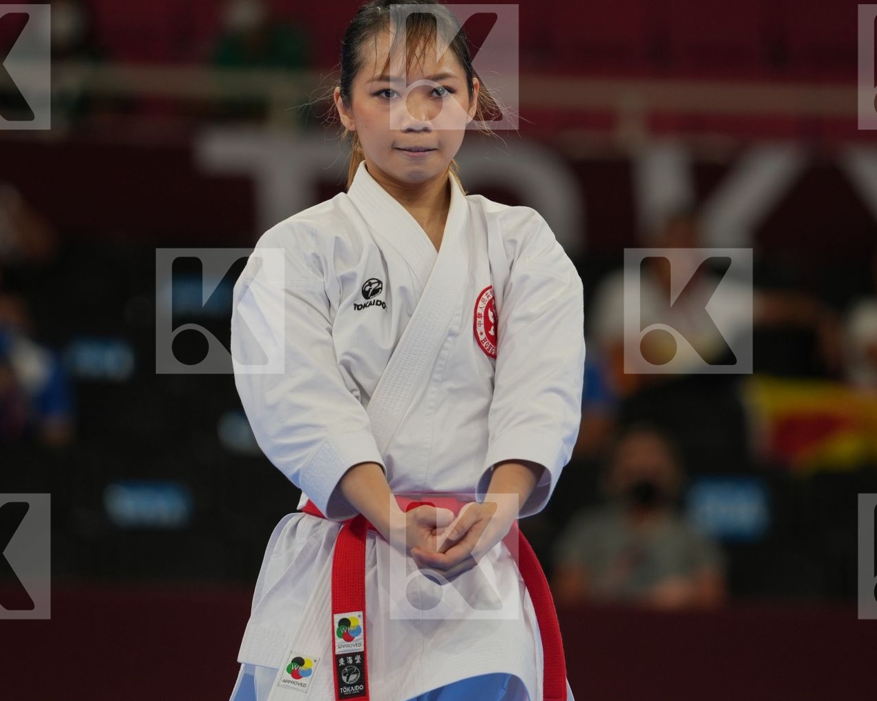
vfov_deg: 3.9
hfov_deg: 4.8
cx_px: 454
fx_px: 10356
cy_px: 311
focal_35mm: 399
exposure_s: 1/500
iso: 200
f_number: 2.8
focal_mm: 200
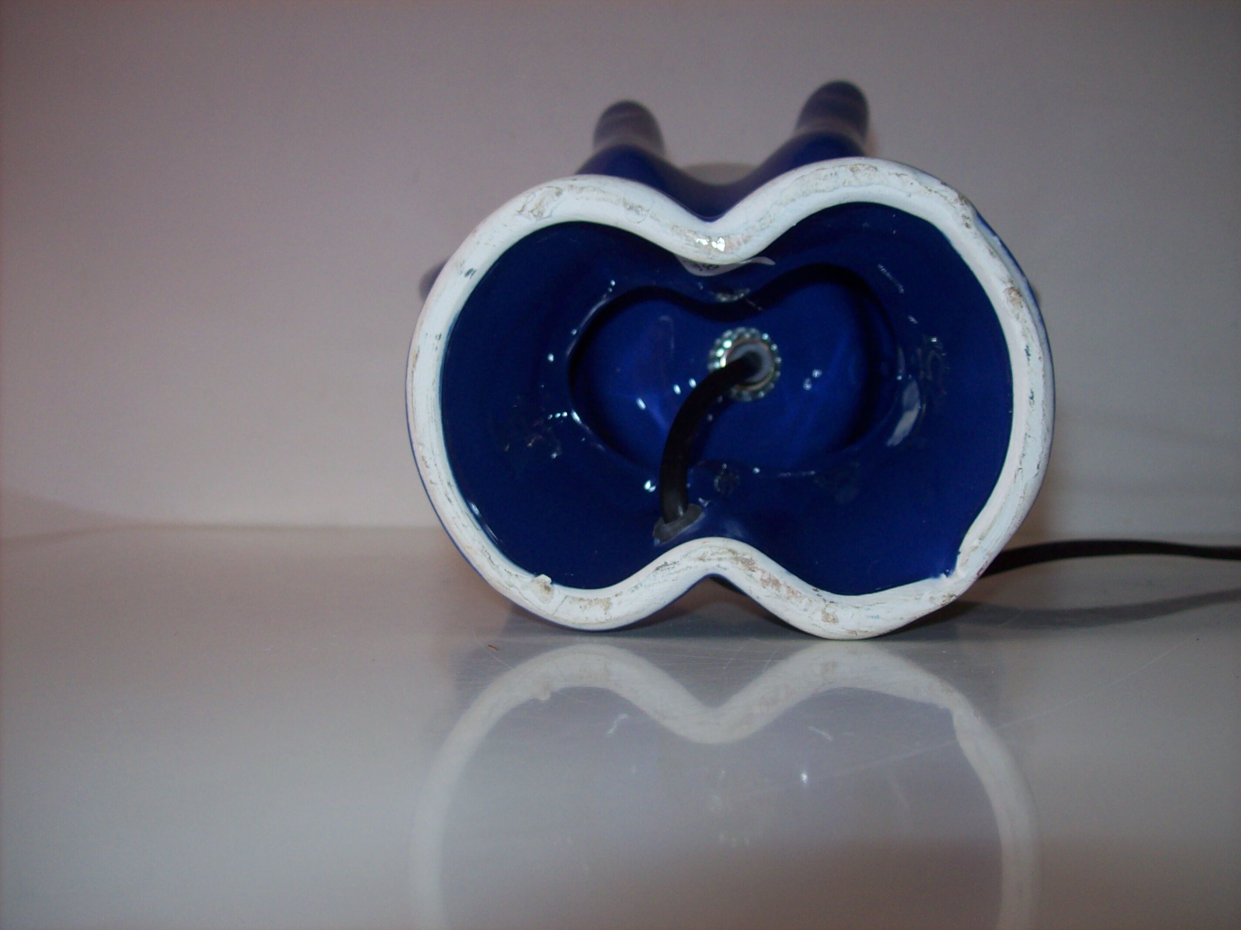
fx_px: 1290
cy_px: 465
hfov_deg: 51.4
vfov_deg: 39.6
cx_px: 620
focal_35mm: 36
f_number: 2.7
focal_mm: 6
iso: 80
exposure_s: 1/64
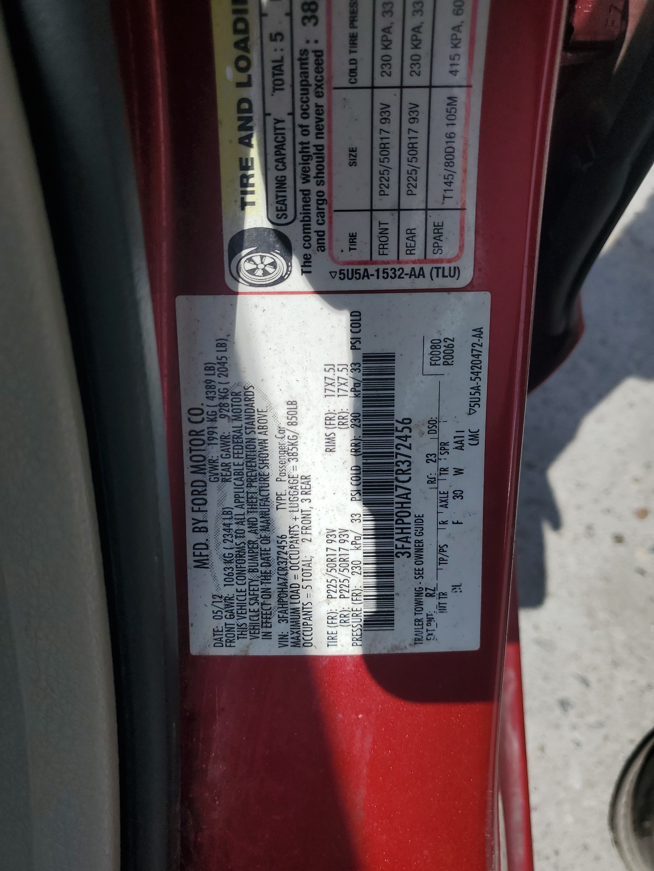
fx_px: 655
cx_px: 327
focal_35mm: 26
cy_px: 436
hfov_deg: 53.1
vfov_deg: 67.3
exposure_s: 1/5000
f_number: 1.5
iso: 50
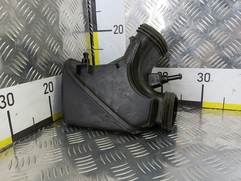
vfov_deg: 58.9
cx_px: 120
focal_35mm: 23
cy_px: 90
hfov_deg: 73.9
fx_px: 160
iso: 132
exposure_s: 1/50
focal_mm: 4.11
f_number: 1.6
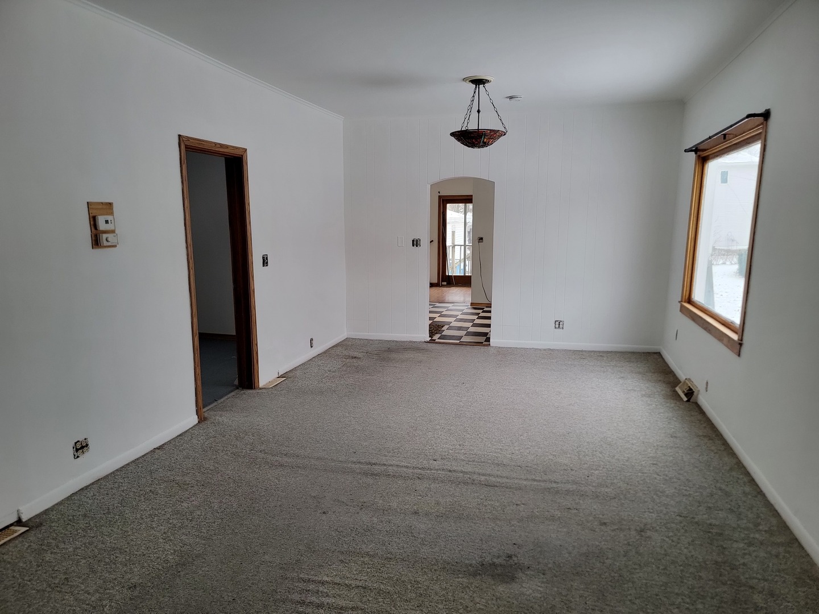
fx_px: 568
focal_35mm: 24
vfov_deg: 56.8
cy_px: 307
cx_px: 410
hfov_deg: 71.6
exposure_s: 1/60
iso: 160
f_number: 1.8
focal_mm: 6.7
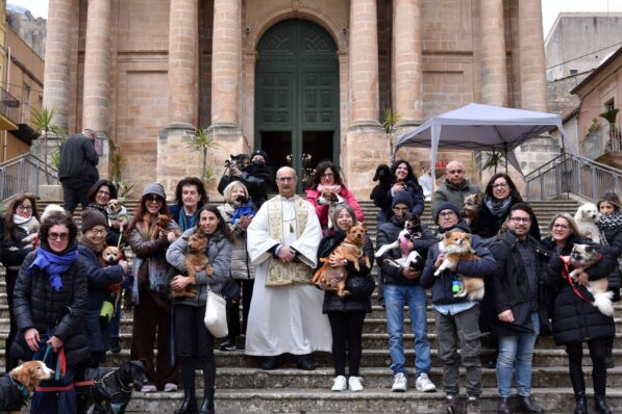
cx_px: 290
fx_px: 760
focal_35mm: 44
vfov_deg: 30.5
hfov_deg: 44.5
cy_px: 229
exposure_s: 1/250
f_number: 9
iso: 400
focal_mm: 35
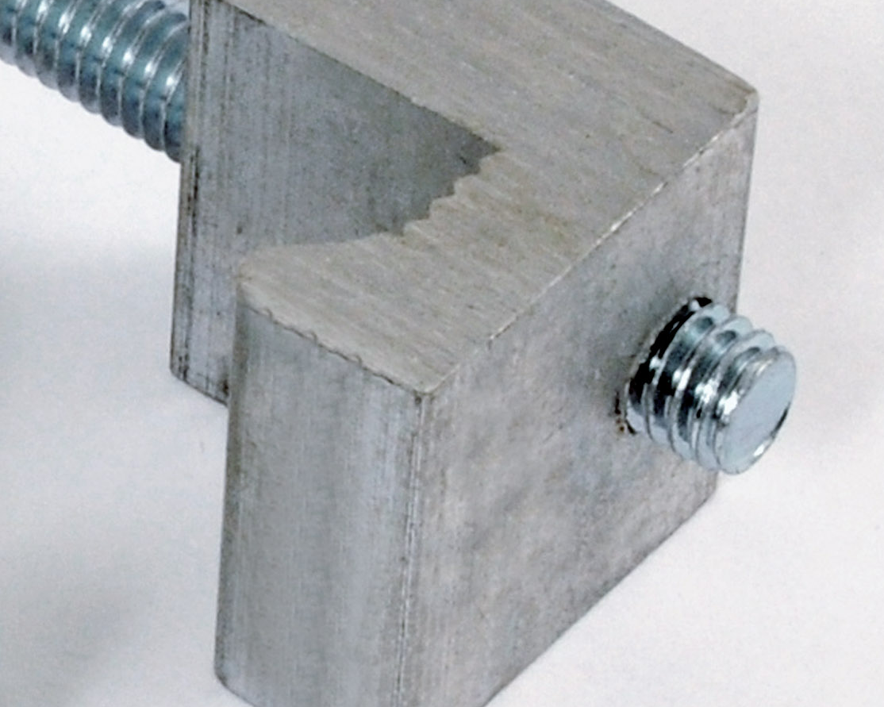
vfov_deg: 4.1
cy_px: 118
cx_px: -375
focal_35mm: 379
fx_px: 9915
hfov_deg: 5.1
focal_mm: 70
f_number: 8
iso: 250
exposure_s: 1/160
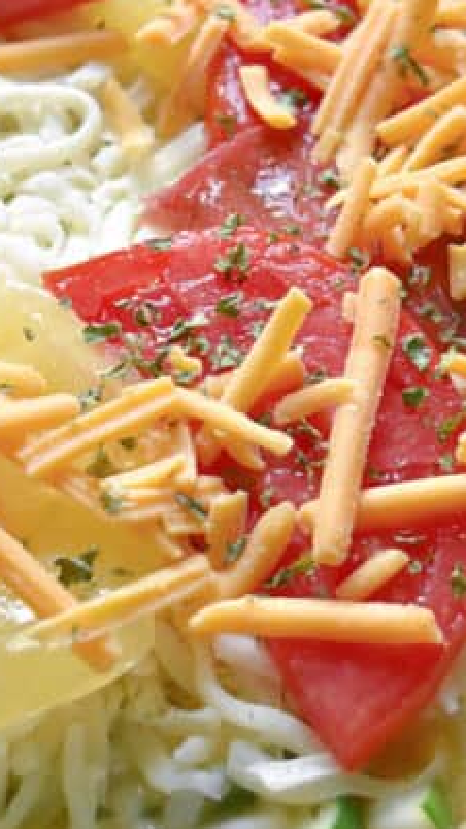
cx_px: 248
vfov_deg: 17.9
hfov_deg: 10.1
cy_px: 379
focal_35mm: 120
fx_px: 2637
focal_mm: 30
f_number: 4.2
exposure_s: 1/60
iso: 2000
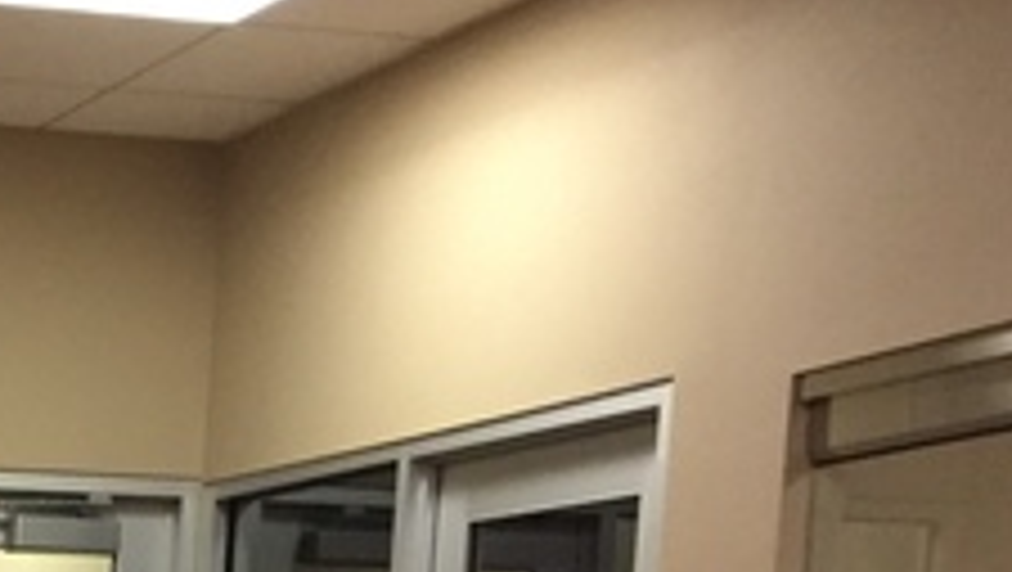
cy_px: 1139
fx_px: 2713
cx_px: -535
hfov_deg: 18.5
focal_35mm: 101
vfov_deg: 11.0
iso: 200
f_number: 2.2
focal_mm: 4.15
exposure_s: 1/30
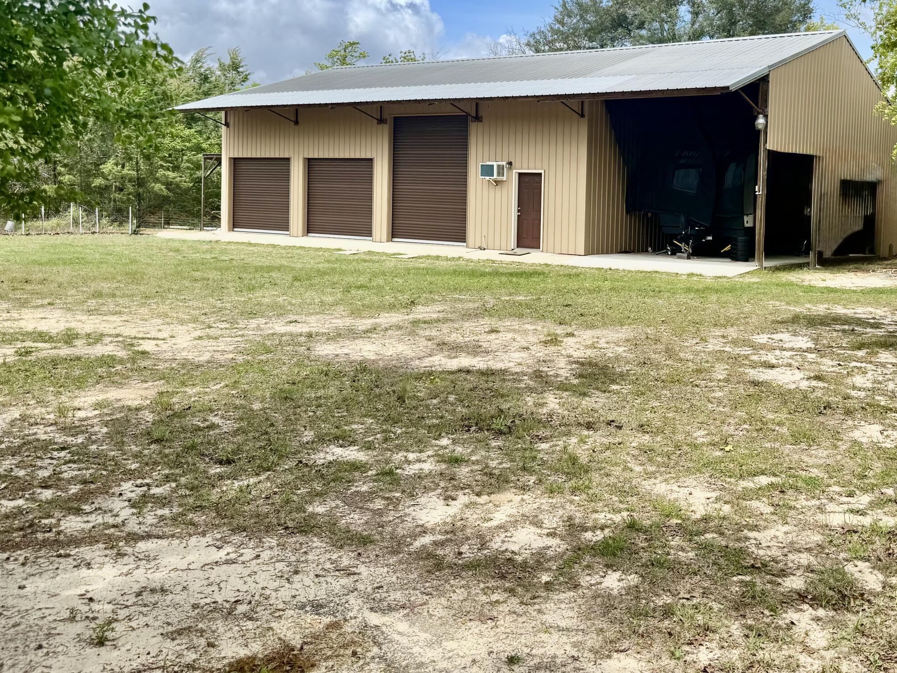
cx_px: 621
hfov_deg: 50.1
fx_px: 933
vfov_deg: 39.3
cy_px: 238
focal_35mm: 36
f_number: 1.78
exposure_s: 1/4310
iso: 80
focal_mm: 6.76
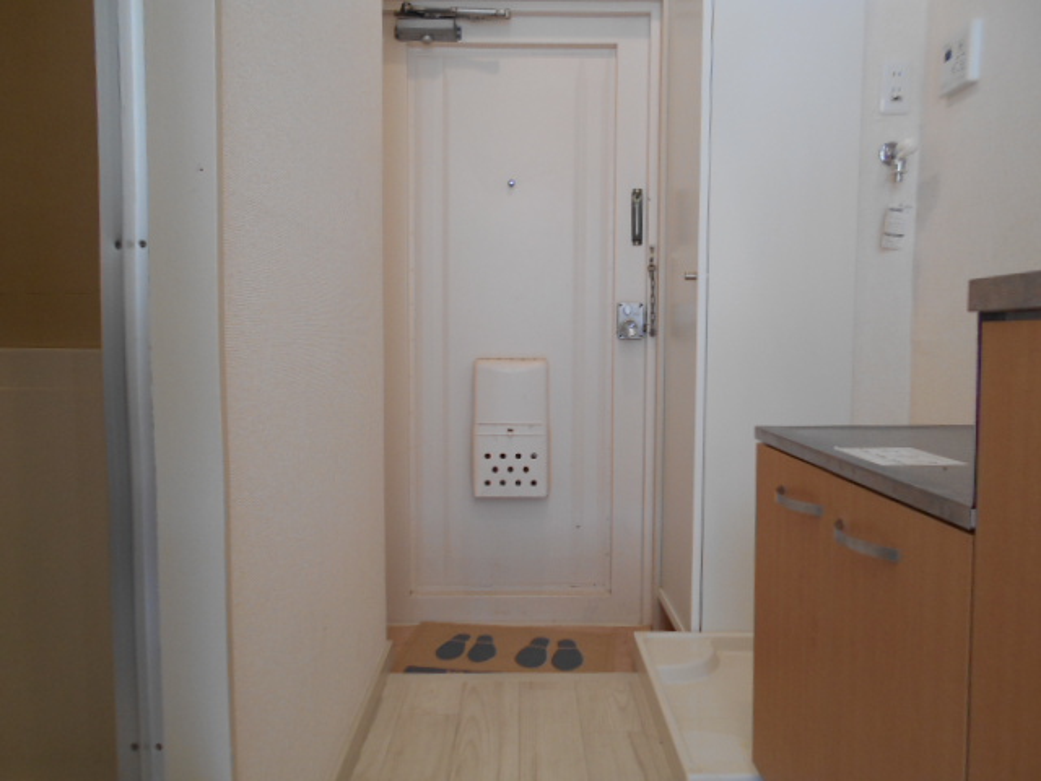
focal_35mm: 26
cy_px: 390
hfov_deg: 67.3
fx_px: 782
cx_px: 520
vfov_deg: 53.1
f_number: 3.2
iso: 80
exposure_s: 1/30
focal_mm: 4.6
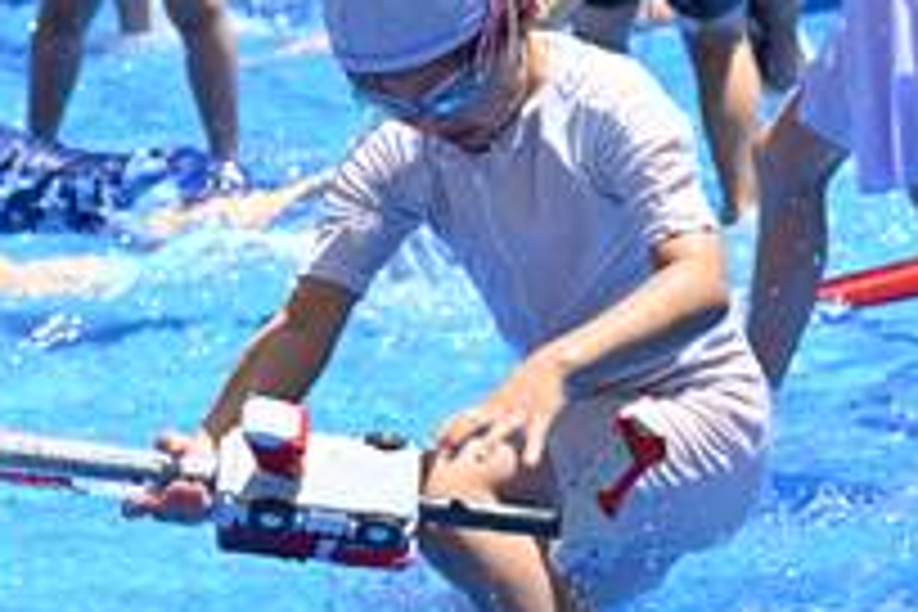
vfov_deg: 6.6
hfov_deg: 10.0
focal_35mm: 206
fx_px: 5253
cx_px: 724
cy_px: -234
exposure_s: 1/500
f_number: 5.6
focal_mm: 70
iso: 100
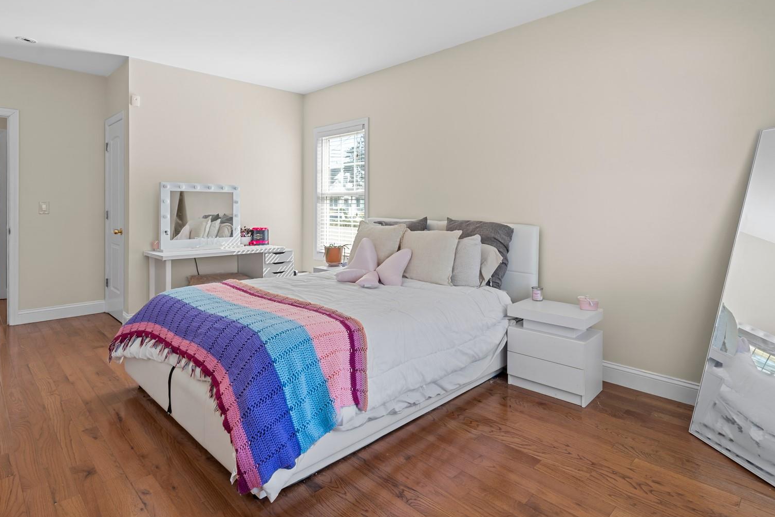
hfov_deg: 86.9
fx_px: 409
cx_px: 391
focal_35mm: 19
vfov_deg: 64.1
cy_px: 213
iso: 250
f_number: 10
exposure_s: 1/5
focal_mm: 14
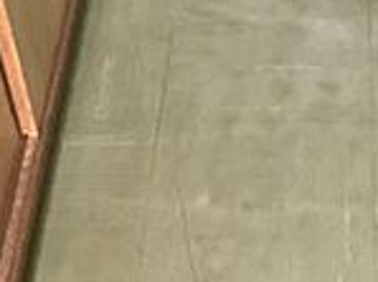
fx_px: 1220
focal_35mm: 112
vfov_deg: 12.1
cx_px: 312
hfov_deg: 17.4
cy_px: -218
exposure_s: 1/25
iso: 400
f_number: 1.8
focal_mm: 4.25
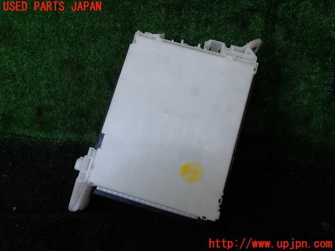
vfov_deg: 46.8
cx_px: 168
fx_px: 290
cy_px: 126
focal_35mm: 30
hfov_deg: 60.0
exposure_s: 1/60
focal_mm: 5.4
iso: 100
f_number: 3.2
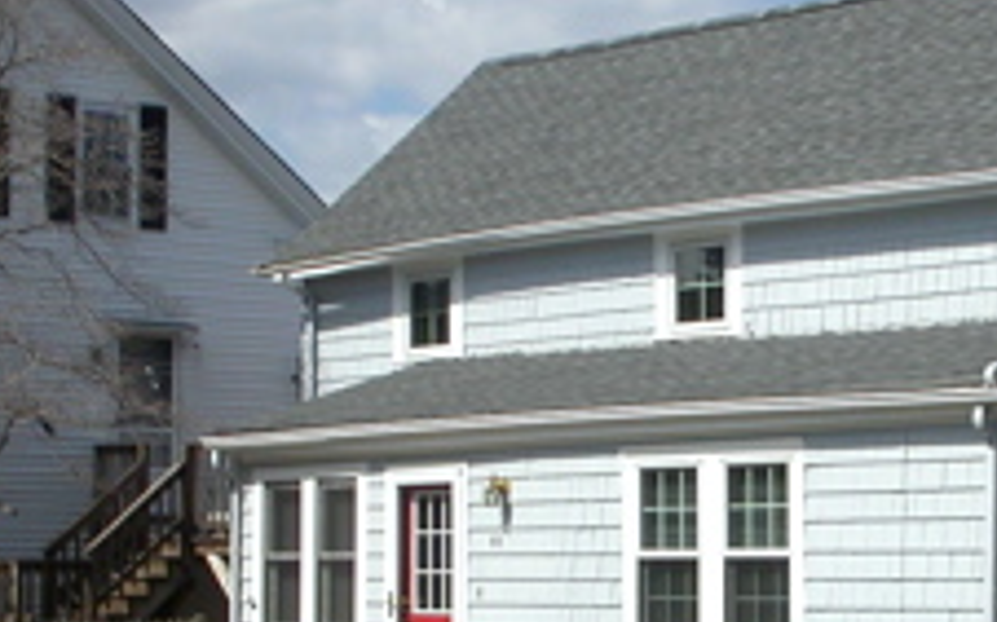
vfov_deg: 11.4
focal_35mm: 114
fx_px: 3096
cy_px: 580
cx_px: 790
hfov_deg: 18.1
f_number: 5.4
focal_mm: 8.2
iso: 100
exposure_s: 1/699
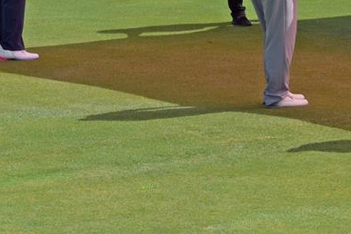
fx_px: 3903
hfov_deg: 5.1
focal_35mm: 400
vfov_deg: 3.4
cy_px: -113
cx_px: 722
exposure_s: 1/320
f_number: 9
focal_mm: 70
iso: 125
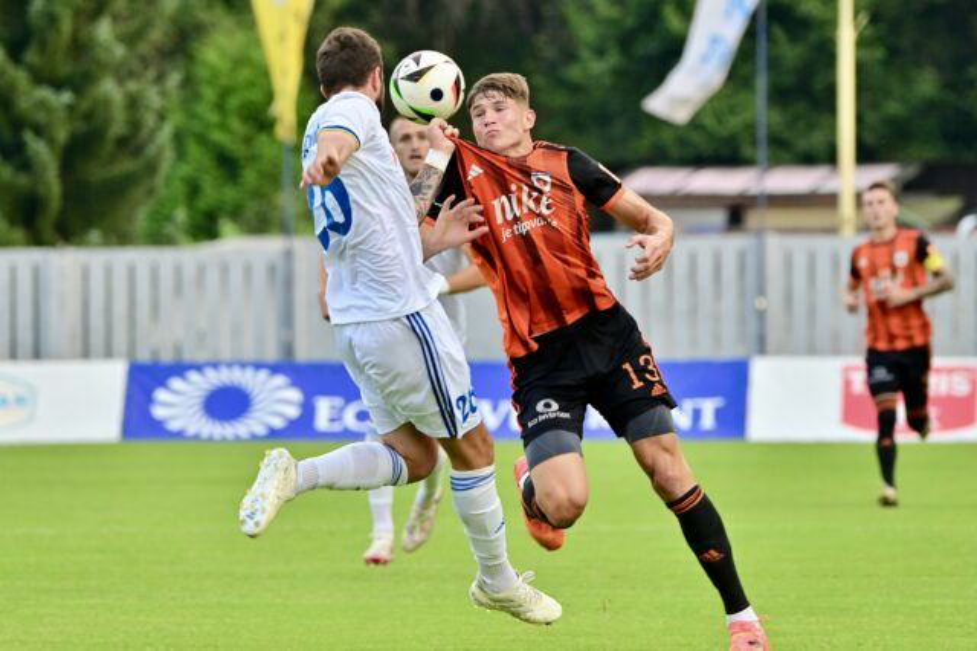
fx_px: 7866
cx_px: 488
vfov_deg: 4.7
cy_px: 326
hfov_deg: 7.1
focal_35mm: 290
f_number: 6
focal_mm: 290
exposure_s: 1/640
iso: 800
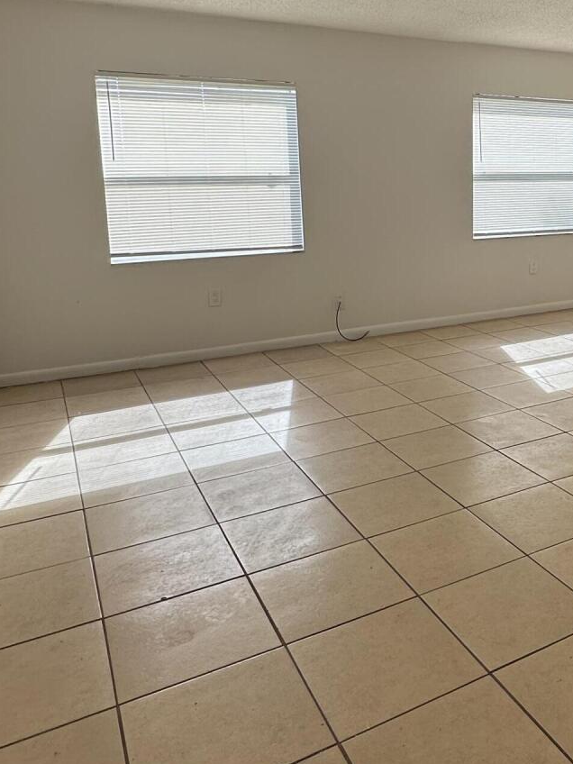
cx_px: 498
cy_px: 278
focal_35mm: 33
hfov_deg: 40.2
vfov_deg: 54.6
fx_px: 728
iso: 40
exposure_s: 1/141
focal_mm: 2.22
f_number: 2.2
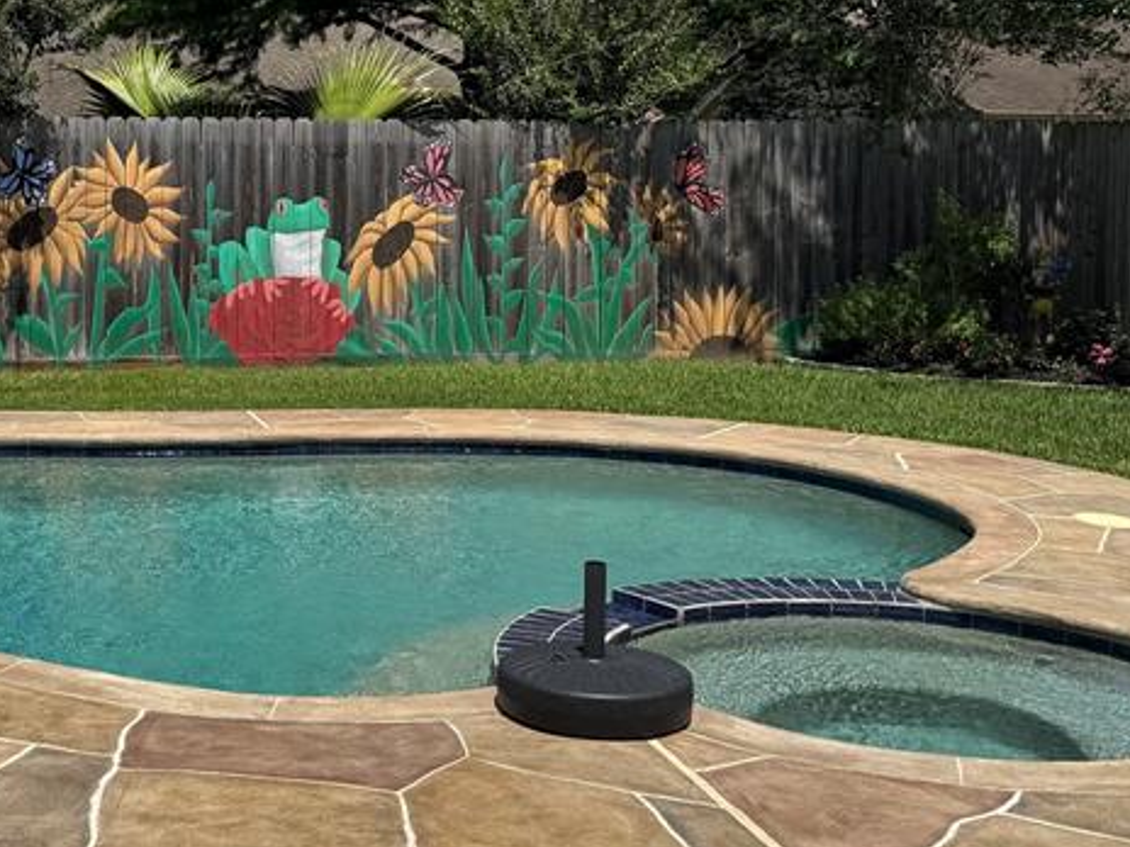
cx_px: 180
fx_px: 1730
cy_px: 263
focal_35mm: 53
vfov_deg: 27.3
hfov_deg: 34.7
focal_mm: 6.76
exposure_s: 1/5348
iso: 80
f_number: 1.78
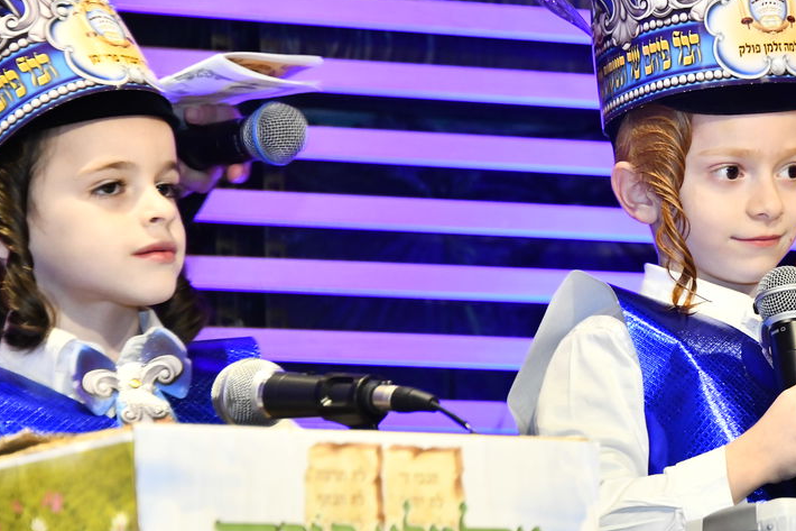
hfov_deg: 7.2
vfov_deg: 4.8
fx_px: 6322
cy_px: 203
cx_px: 750
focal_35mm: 286
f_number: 5.6
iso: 2500
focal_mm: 145
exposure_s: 1/80
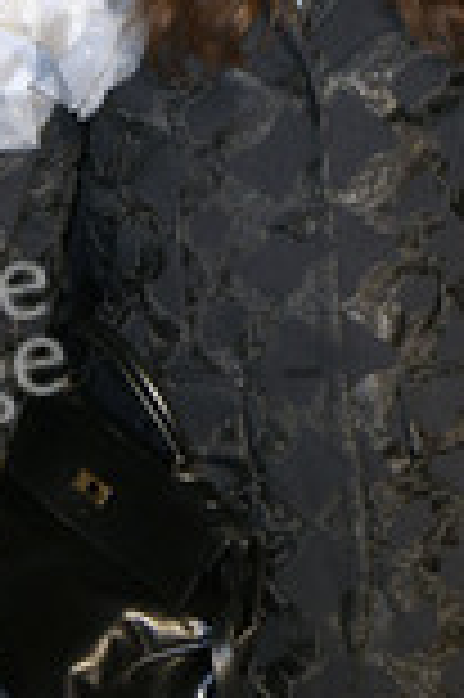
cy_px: 144
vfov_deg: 19.6
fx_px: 1996
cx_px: 324
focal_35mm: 103
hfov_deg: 13.2
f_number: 5.6
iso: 2000
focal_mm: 40
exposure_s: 1/125
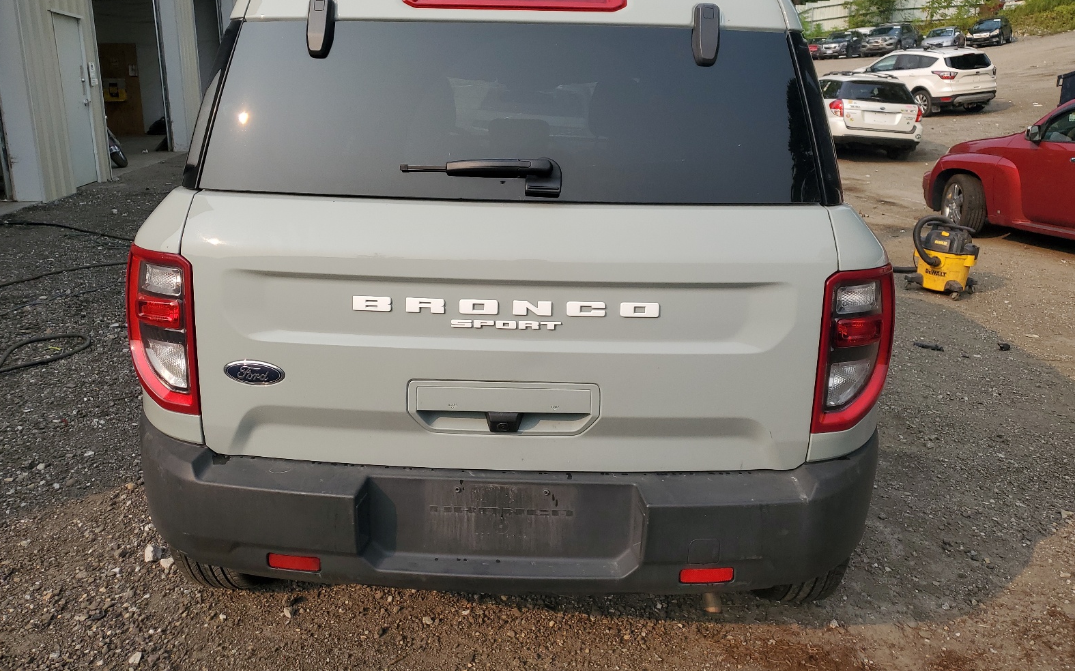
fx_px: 820
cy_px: 279
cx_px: 539
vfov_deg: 44.4
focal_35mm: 28
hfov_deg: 66.5
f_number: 1.5
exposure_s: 1/2000
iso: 50
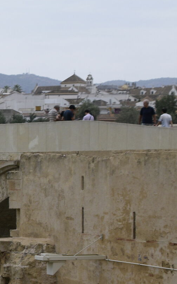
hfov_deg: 6.9
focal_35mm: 182
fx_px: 1404
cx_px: -214
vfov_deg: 11.5
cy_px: 227
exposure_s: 1/250
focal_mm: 40
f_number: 8
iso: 220
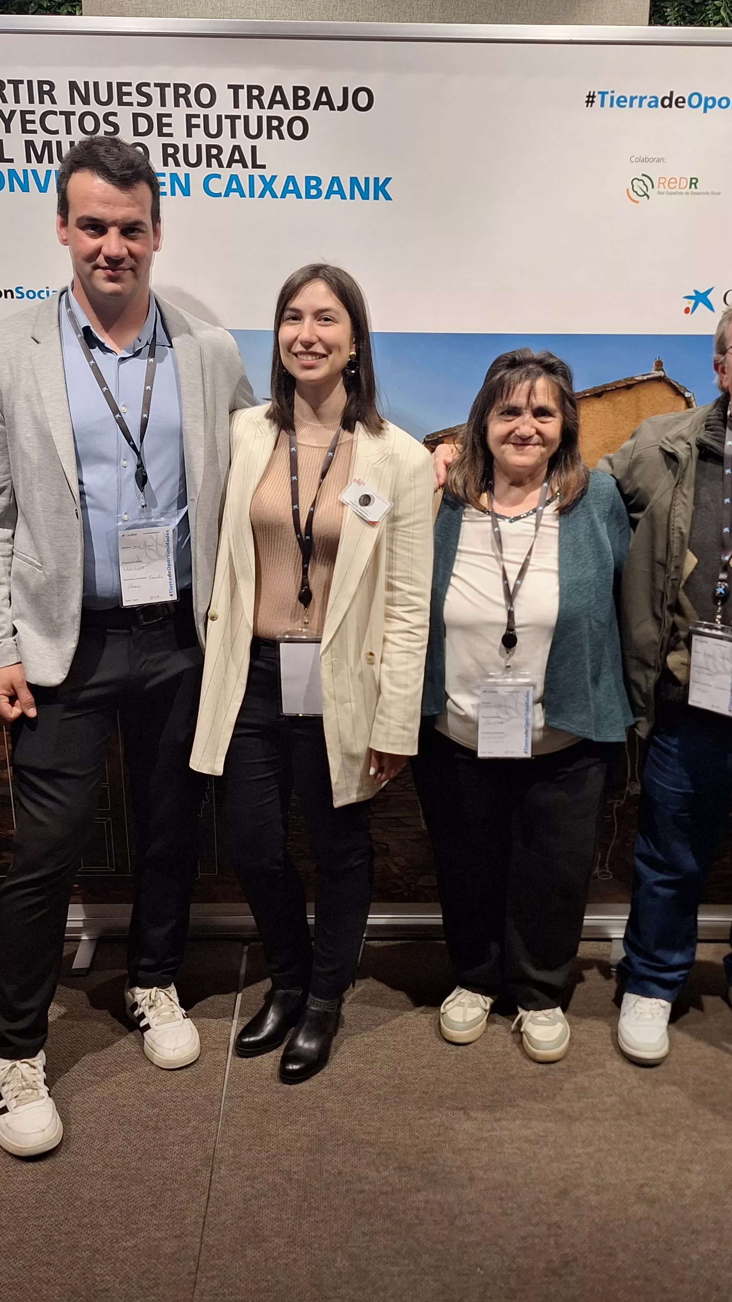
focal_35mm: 34
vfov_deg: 58.0
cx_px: 381
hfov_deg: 34.6
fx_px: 1173
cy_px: 643
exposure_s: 1/50
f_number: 1.8
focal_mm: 5.54
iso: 100
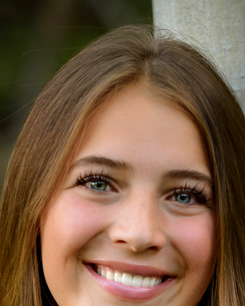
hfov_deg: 3.7
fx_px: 3825
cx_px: 164
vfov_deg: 4.6
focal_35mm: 422
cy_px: 396
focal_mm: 170
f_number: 3.5
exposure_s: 1/250
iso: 640
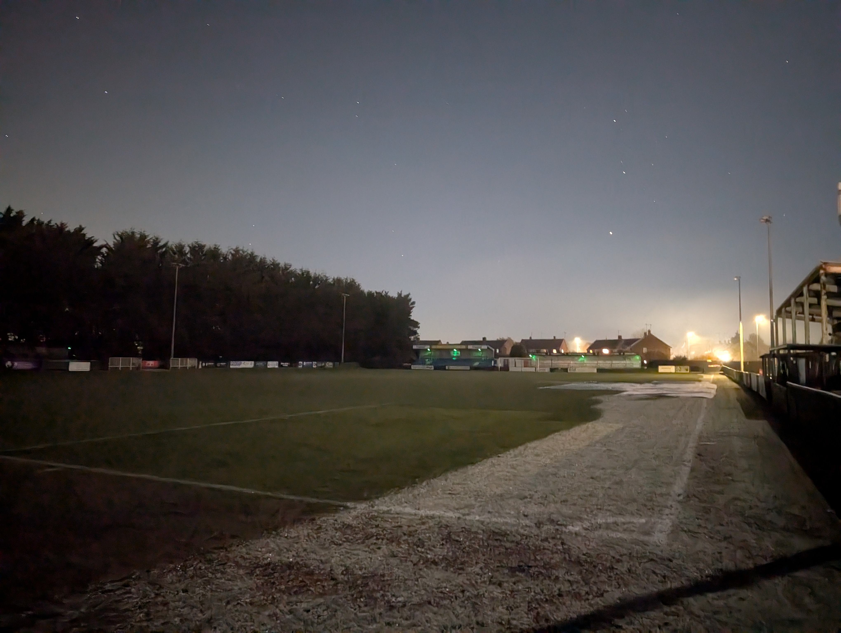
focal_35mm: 24
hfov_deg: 71.5
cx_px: 420
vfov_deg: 56.9
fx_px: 584
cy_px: 316
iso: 10738
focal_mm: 6.9
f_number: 1.68
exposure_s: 1/3.03
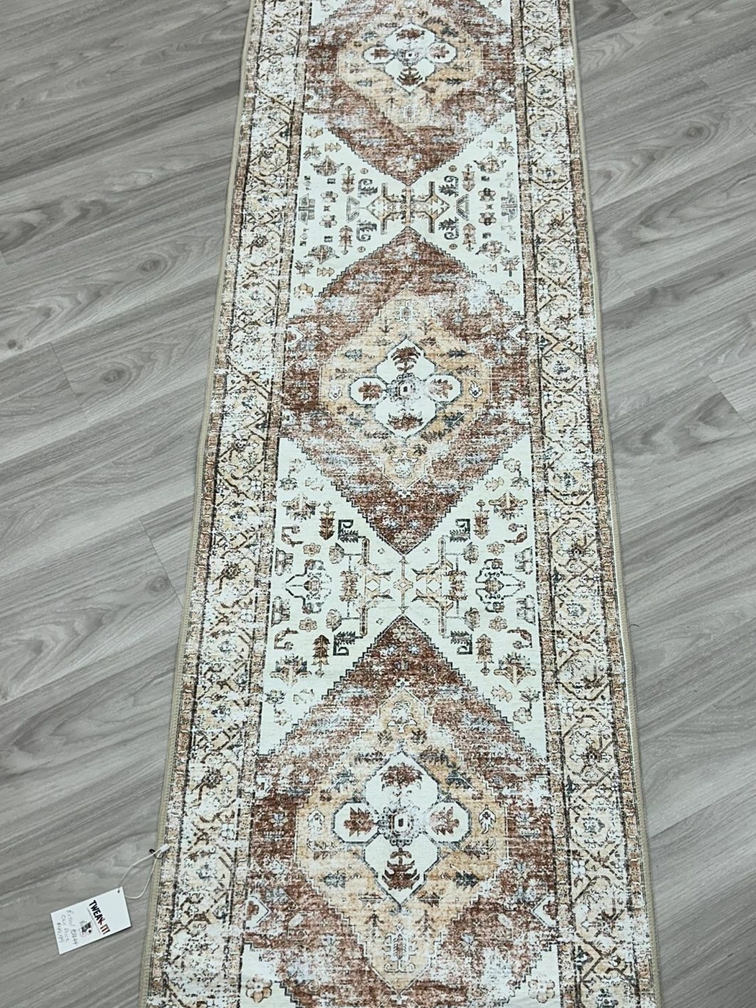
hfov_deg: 37.7
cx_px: 411
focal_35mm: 38
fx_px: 1106
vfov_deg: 48.9
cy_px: 567
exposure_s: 1/120
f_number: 1.5
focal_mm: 5.7
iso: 40
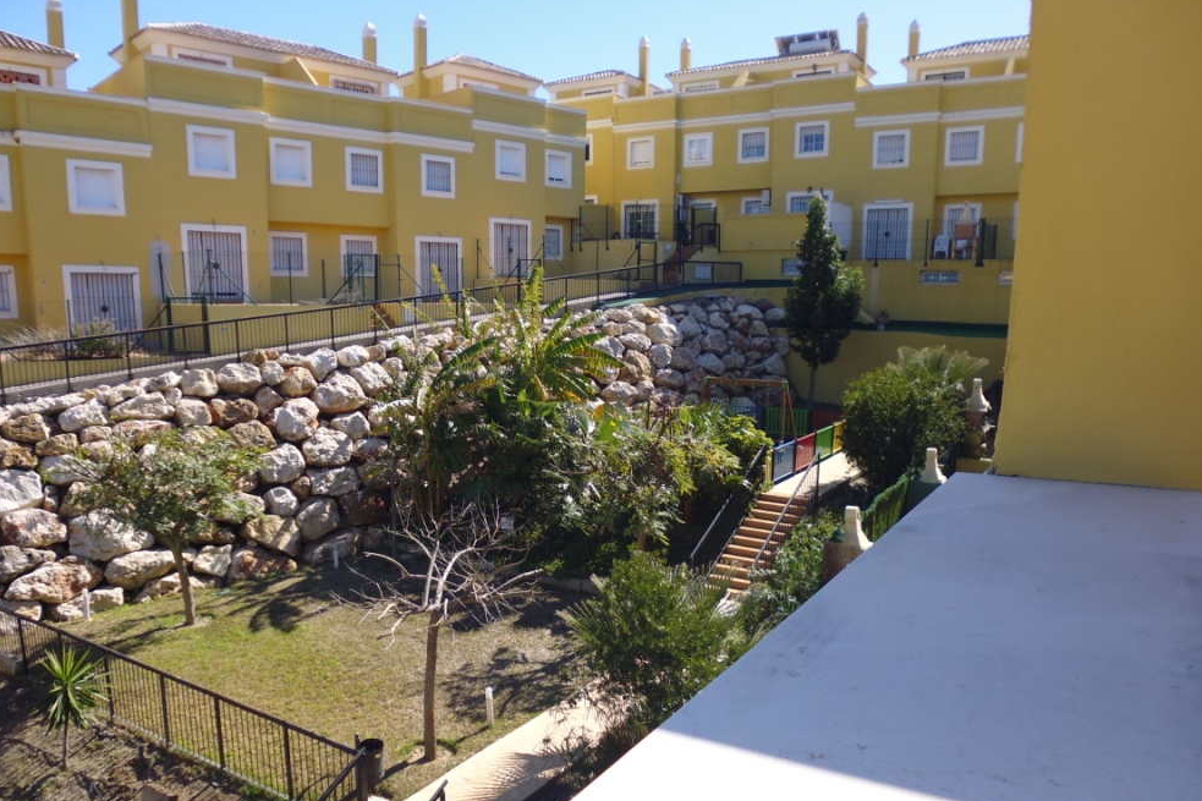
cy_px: 455
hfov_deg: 69.4
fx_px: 868
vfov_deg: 49.4
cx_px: 593
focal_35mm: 26
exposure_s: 1/100
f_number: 9
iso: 100
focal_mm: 4.3
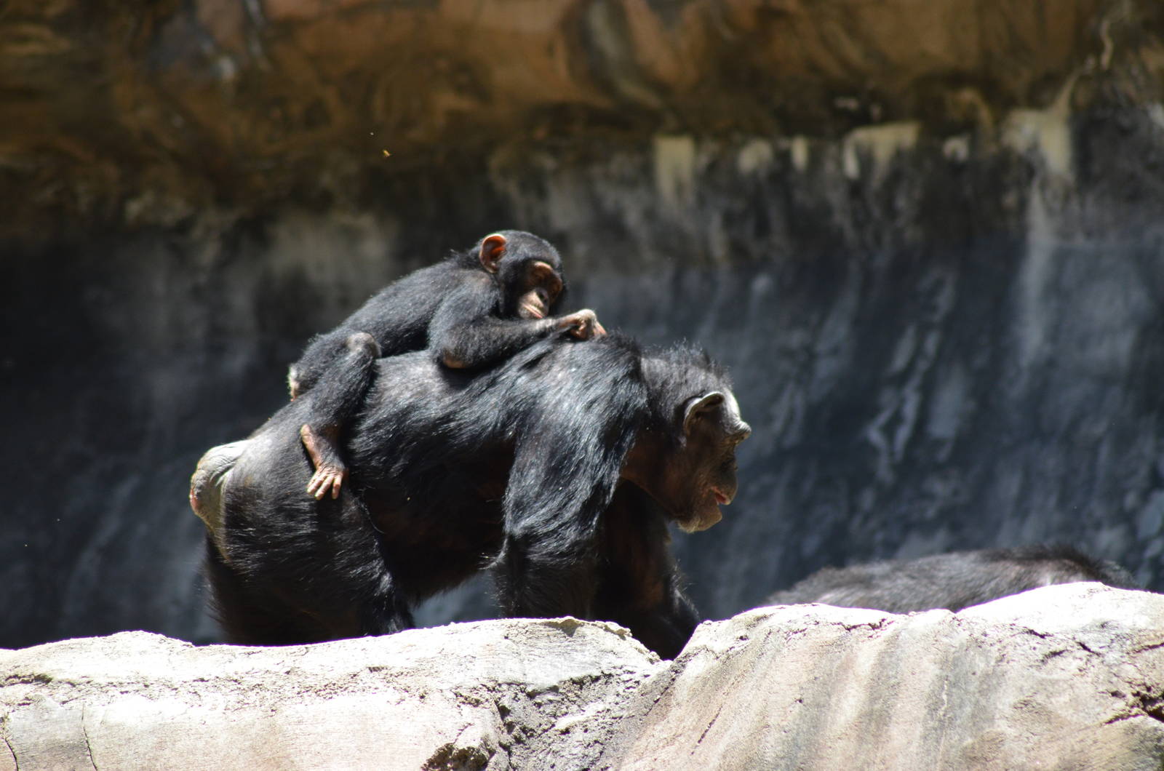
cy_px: 386
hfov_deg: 6.6
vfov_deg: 4.3
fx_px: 10165
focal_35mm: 315
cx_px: 582
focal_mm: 210
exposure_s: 1/1000
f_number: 4.8
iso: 720
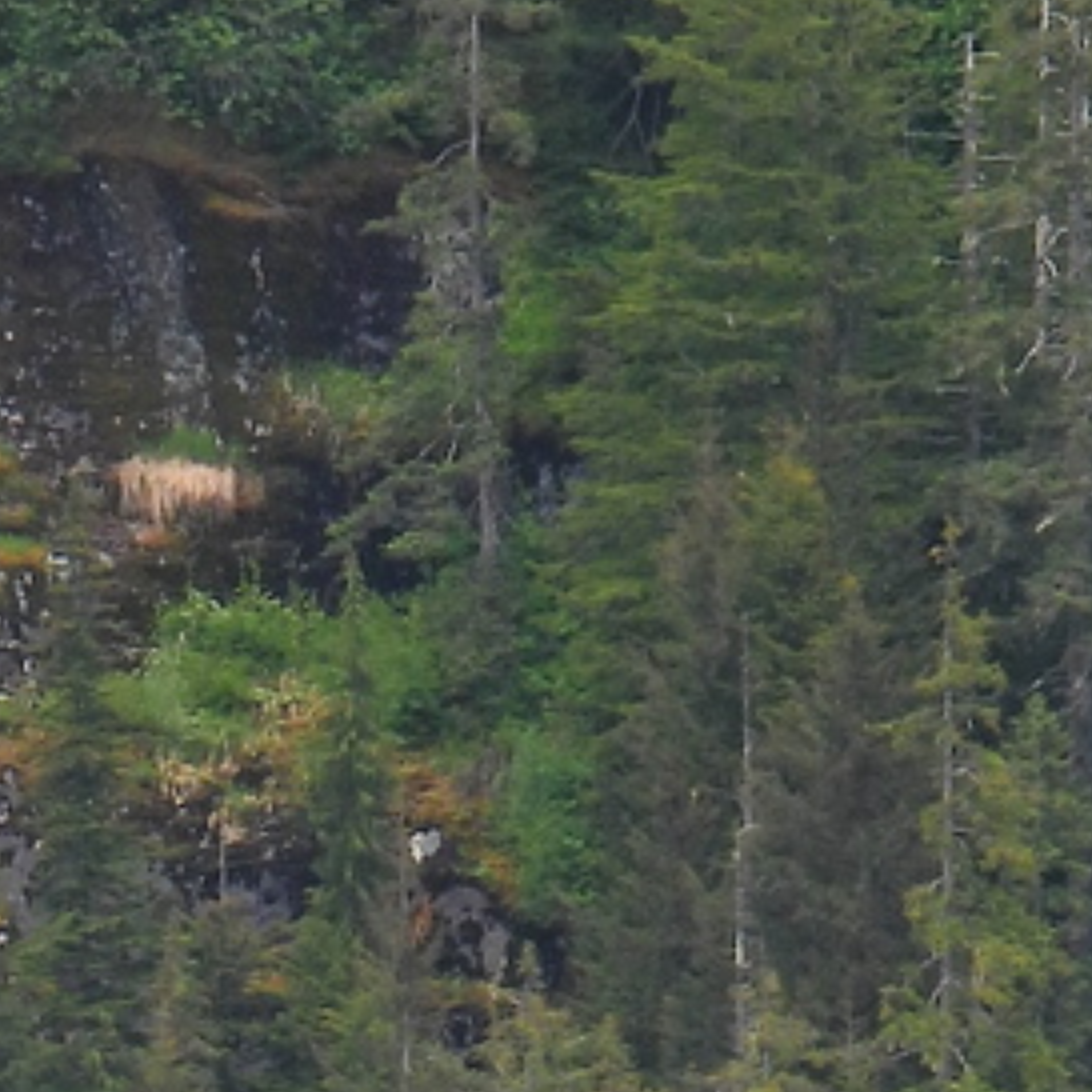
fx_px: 56105
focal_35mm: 1572
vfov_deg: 1.1
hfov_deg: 1.1
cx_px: -464
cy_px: 1680
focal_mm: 67.8
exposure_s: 1/160
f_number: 5
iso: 100
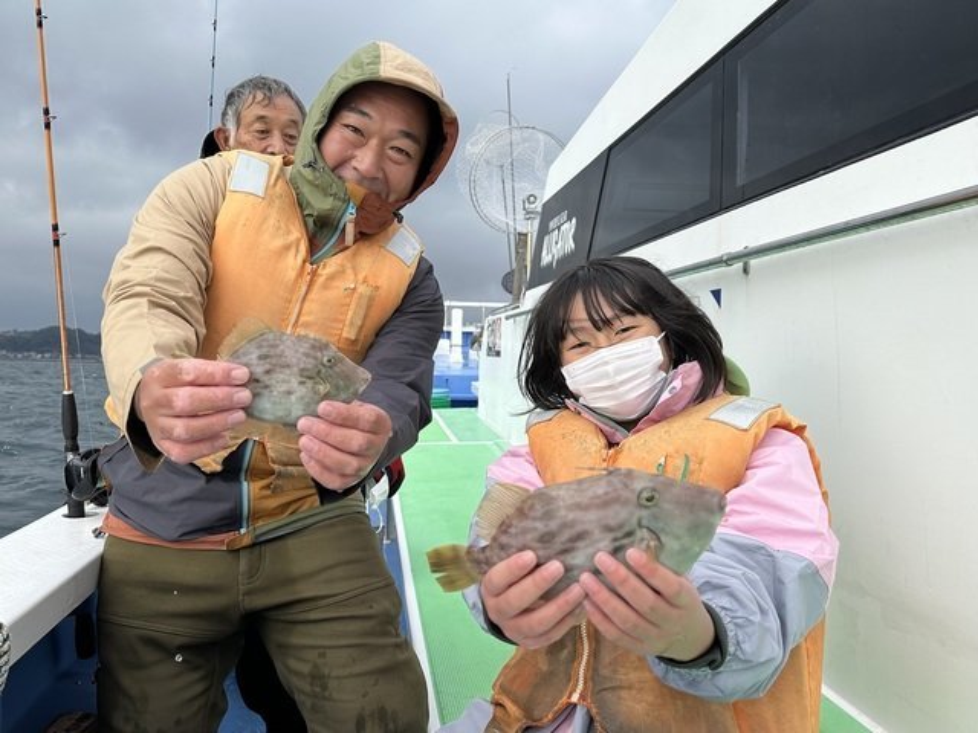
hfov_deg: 71.6
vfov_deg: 56.8
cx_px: 489
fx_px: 678
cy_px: 366
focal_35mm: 24
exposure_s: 1/1988
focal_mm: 6.86
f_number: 1.78
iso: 80
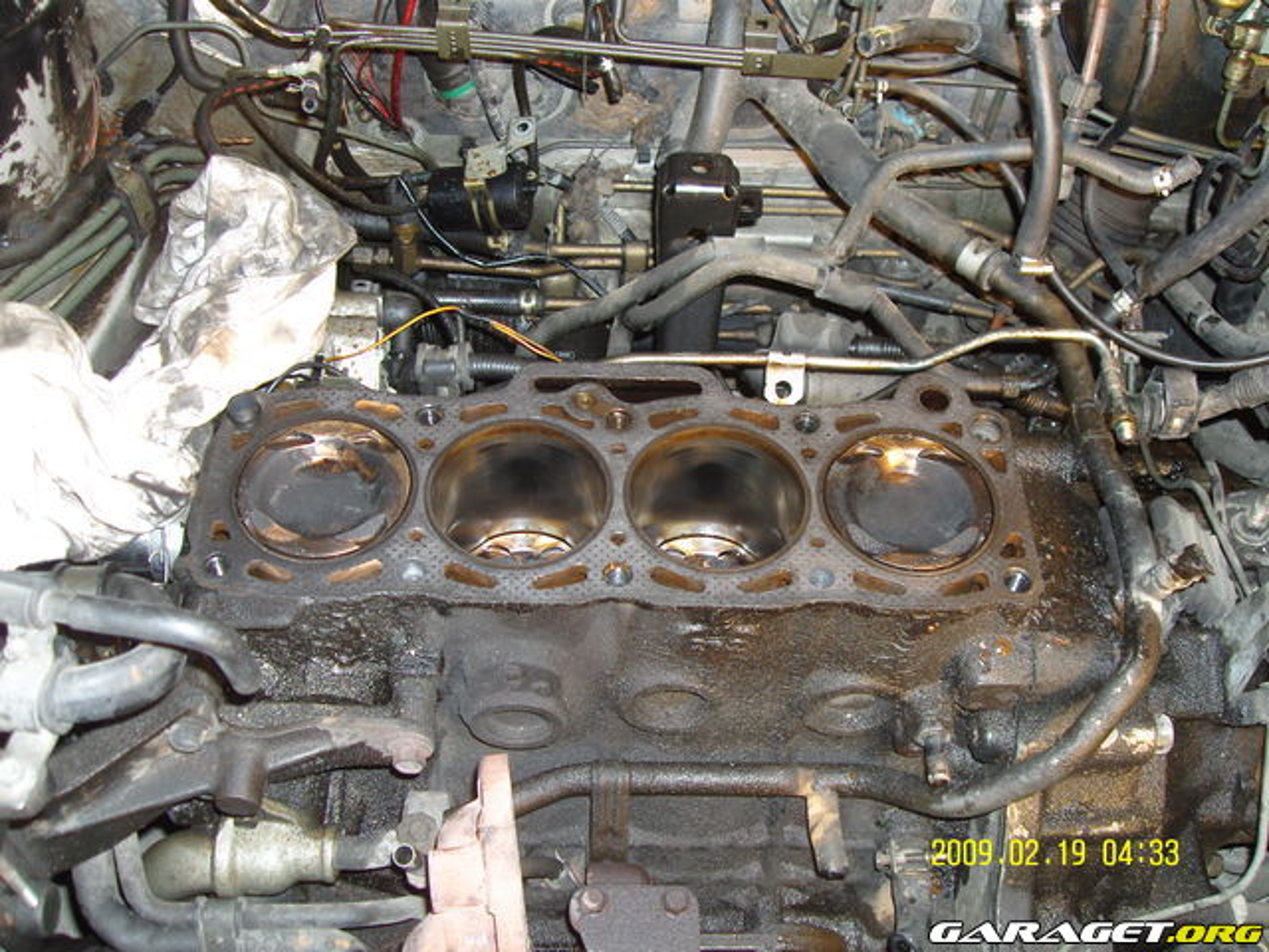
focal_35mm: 37
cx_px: 634
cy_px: 476
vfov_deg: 38.7
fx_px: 1356
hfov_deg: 50.1
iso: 80
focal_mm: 6.2
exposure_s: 1/40
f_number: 2.8
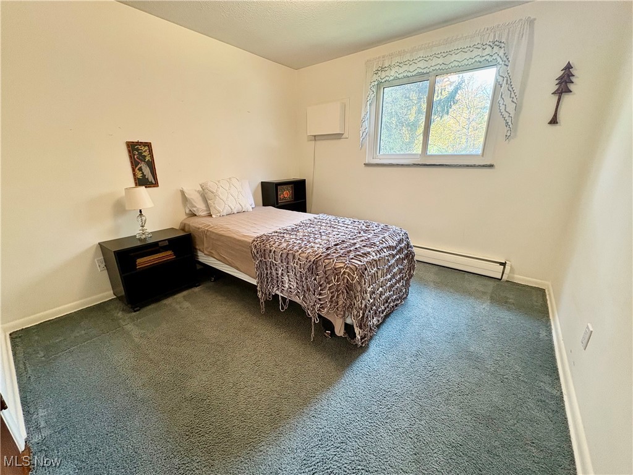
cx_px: 316
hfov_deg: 102.1
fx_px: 256
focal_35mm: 14
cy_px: 238
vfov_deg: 85.7
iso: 250
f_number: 2.2
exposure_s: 1/60
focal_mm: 2.22
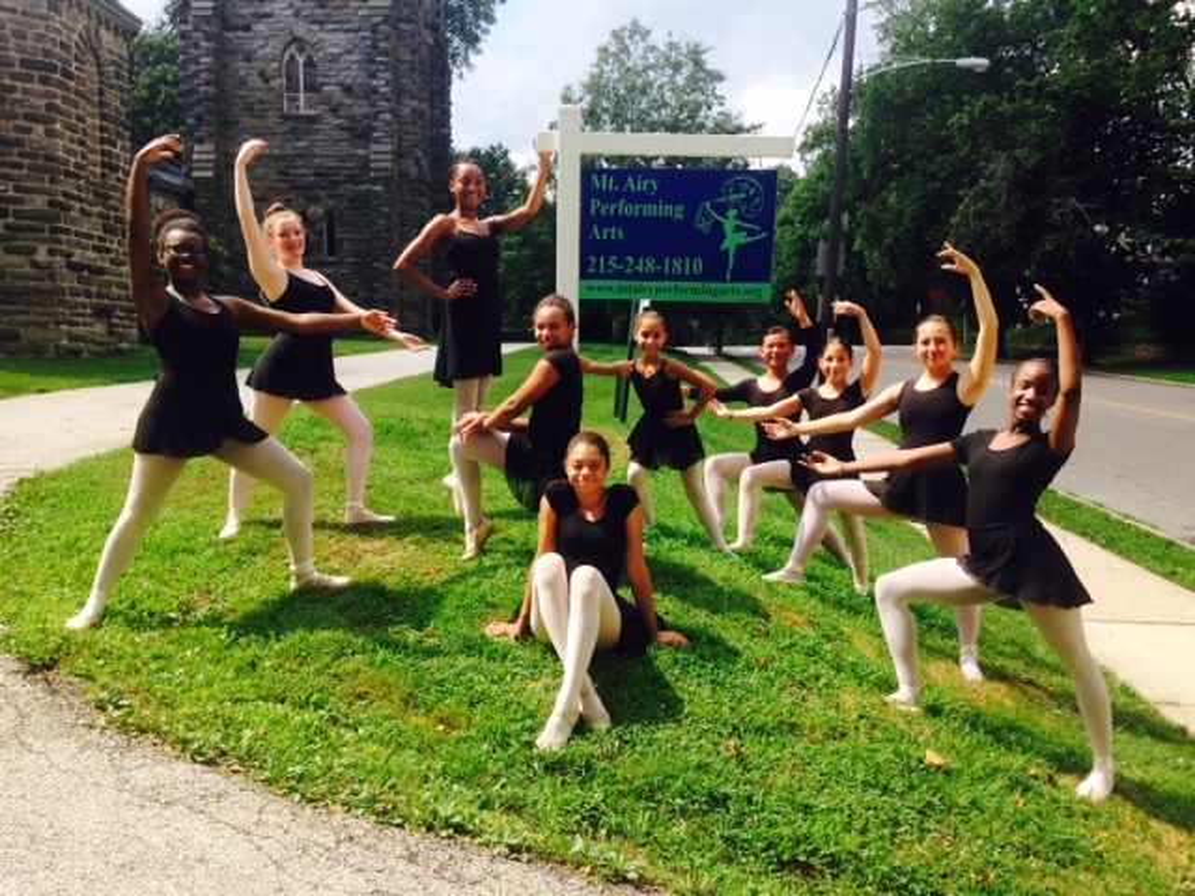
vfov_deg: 42.9
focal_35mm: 33
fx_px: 1139
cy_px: 448
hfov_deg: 55.4
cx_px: 598
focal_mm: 4.12
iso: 50
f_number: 2.4
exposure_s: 1/713
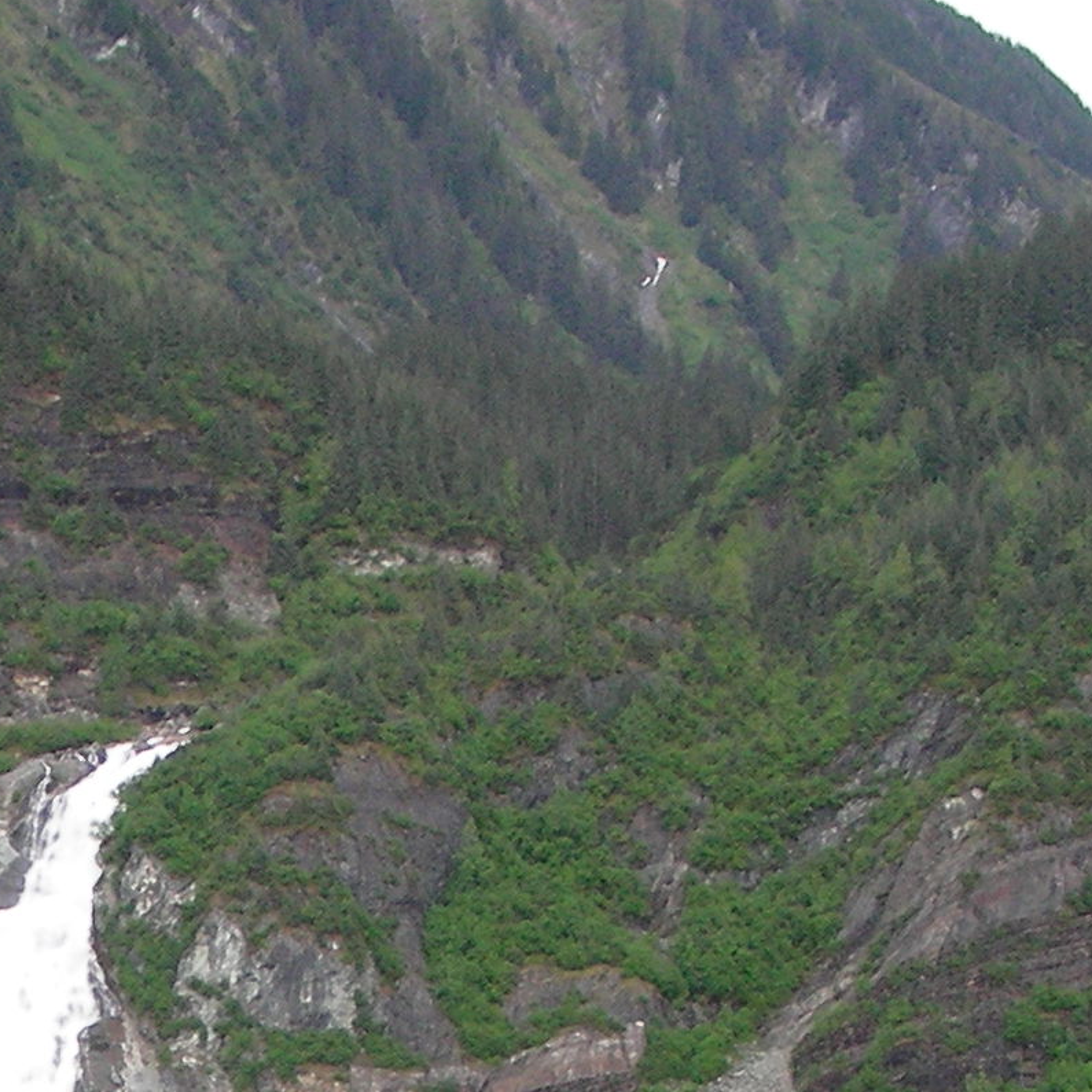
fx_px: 4247
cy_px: 1224
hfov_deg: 14.5
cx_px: 44
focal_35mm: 119
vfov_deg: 14.3
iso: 50
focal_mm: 6.3
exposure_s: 1/340
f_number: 4
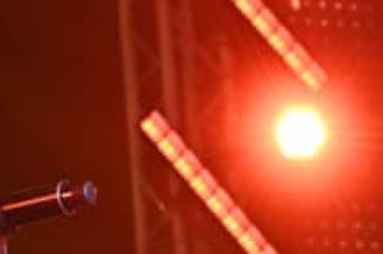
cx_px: -217
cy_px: 293
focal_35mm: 359
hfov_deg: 5.7
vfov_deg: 3.8
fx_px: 3814
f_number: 8
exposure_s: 1/200
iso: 2000
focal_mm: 75
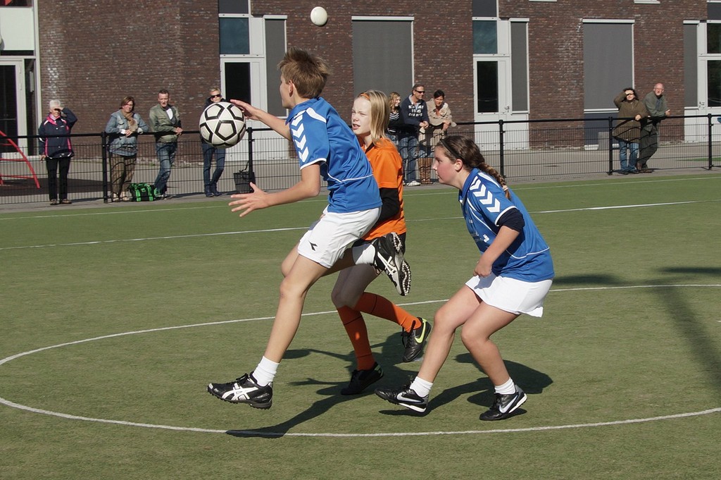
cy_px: 240
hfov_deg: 49.6
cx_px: 360
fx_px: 780
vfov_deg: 34.2
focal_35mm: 39
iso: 100
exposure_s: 1/800
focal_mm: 26
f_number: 5.6
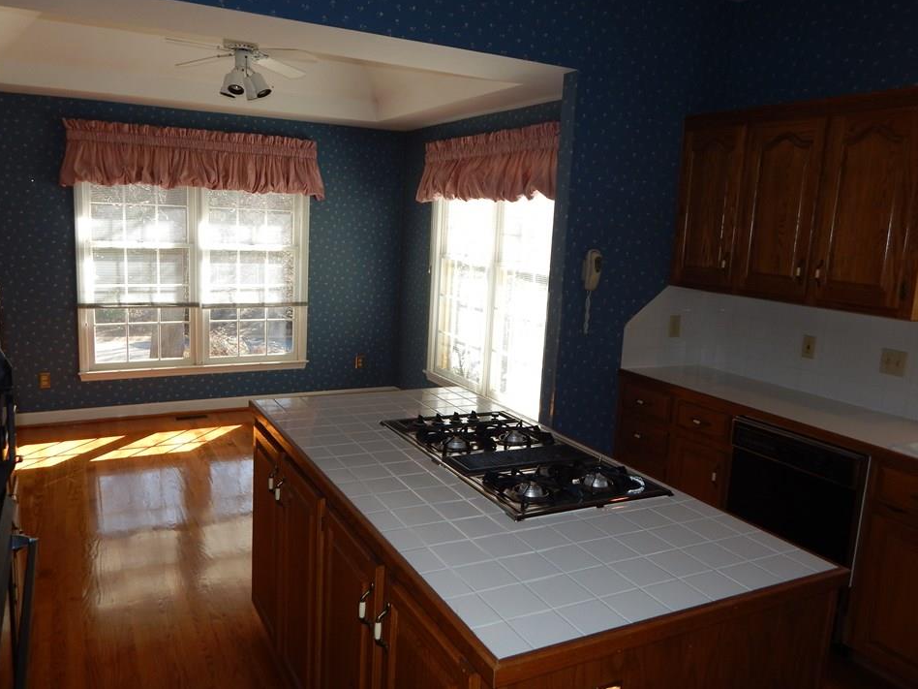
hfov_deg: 65.3
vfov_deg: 51.4
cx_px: 438
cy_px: 337
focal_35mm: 27
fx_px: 716
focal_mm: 4.5
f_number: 3.1
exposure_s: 1/200
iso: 125
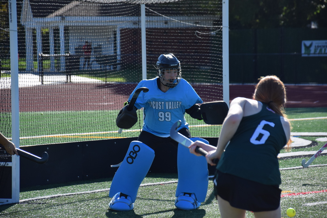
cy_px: 109
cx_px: 164
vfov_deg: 7.9
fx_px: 1581
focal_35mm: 174
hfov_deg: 11.8
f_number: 5.6
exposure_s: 1/1000
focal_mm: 116
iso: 400
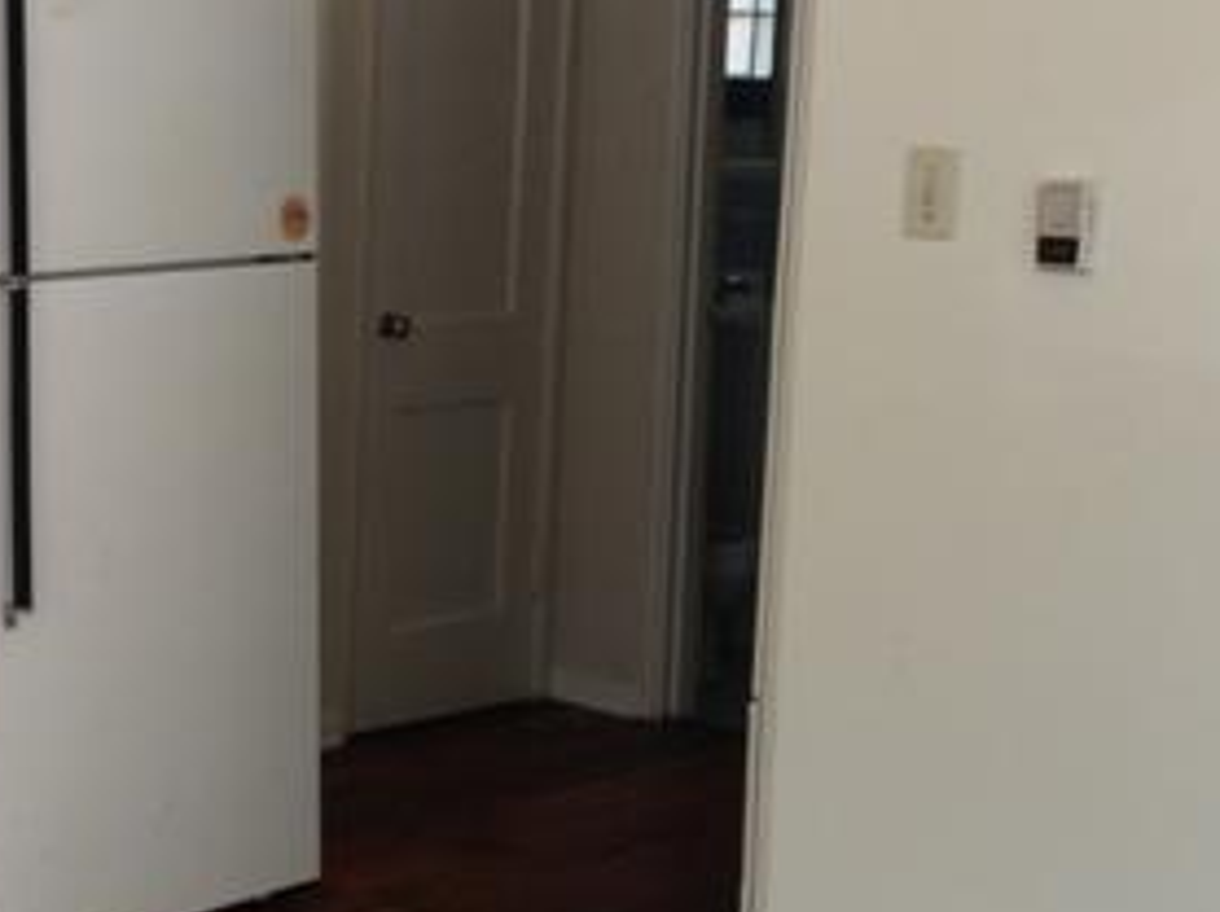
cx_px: -66
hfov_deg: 24.3
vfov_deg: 19.3
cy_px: 311
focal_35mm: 76
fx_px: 2676
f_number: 2.4
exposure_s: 1/43
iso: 50
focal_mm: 4.13
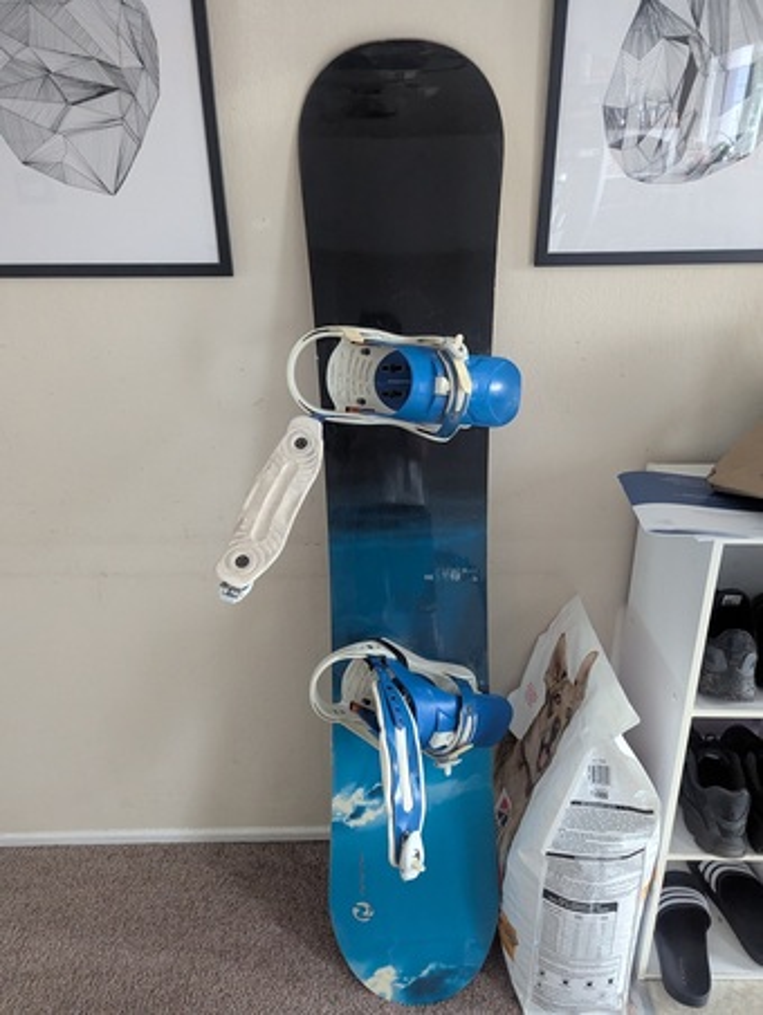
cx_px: 382
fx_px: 704
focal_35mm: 24
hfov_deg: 56.9
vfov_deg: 71.5
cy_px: 508
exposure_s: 1/23.8
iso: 1835
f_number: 1.85
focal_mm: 6.81
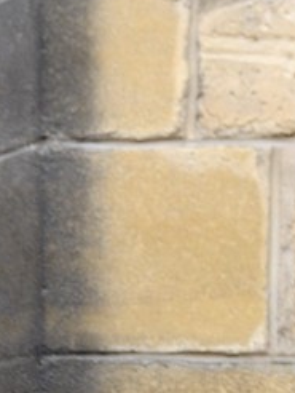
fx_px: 4957
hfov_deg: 3.4
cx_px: -494
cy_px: 1176
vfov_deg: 4.4
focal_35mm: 437
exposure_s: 1/160
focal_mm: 70
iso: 400
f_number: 7.1
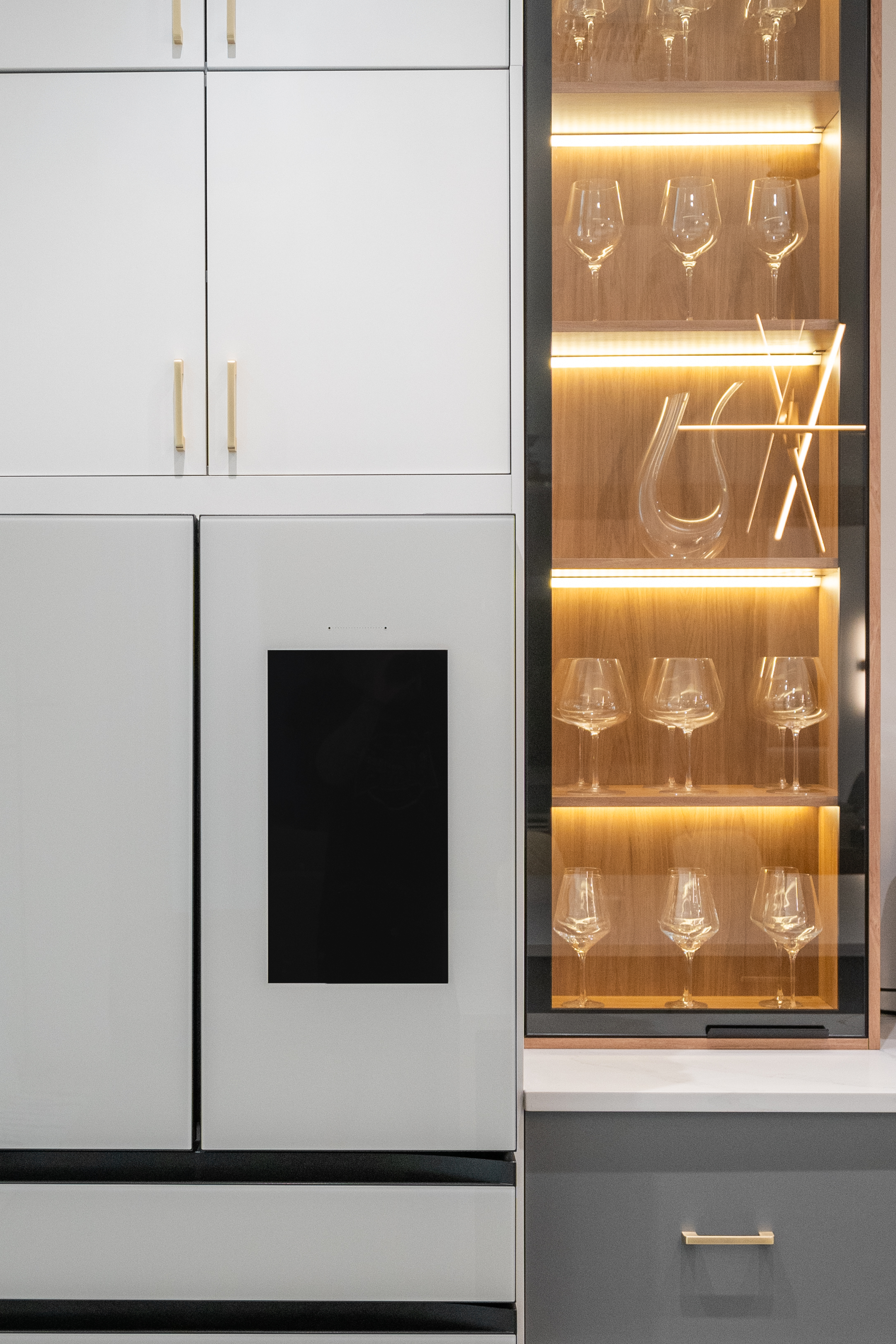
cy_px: 685
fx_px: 1904
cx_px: 367
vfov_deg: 38.9
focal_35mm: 51
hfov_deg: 26.4
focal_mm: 28
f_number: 4
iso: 800
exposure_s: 1/50
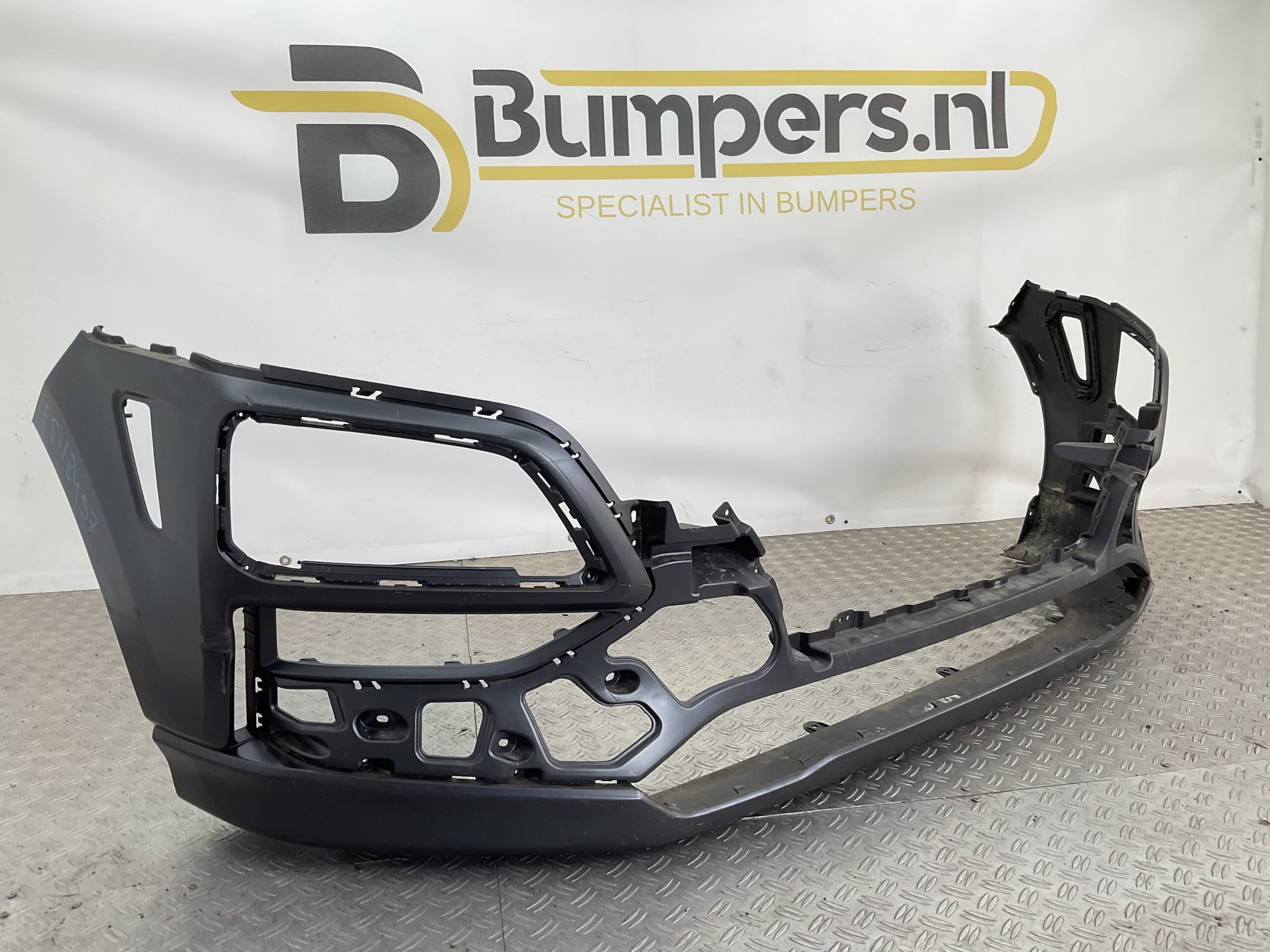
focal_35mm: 29
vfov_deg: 48.2
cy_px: 476
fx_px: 1064
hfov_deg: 61.7
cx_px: 635
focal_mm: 3
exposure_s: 1/148
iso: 16
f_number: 1.8
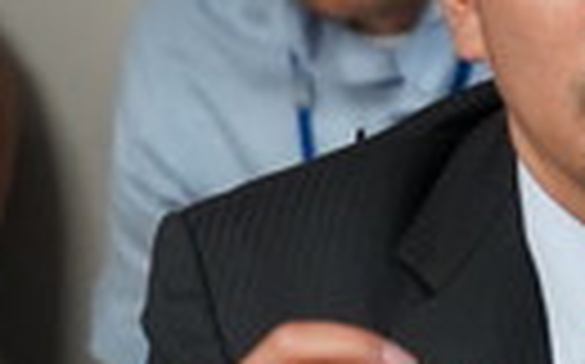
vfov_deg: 1.8
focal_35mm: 723
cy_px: 47
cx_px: 652
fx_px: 11517
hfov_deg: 2.9
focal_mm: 115
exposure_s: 1/160
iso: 4000
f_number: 6.3
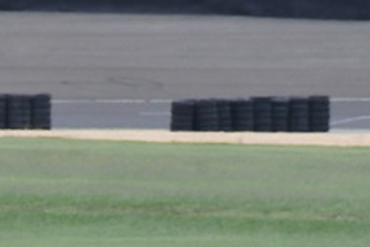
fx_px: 23817
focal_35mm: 2316
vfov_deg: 0.6
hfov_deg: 0.9
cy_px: 339
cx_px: -141
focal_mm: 460
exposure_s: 1/640
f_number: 10
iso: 1000
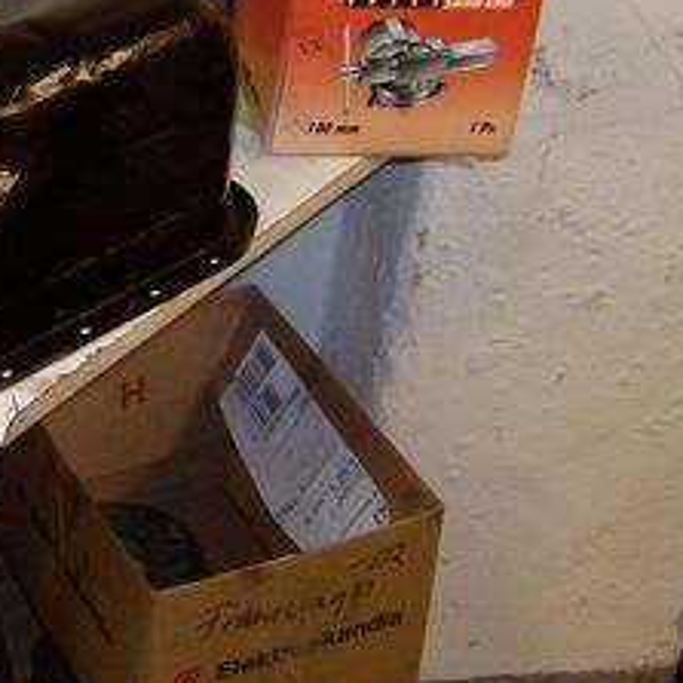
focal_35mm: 91
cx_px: -70
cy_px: 179
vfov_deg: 19.0
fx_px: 2031
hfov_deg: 18.4
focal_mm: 6
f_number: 2.8
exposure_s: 1/60
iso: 200
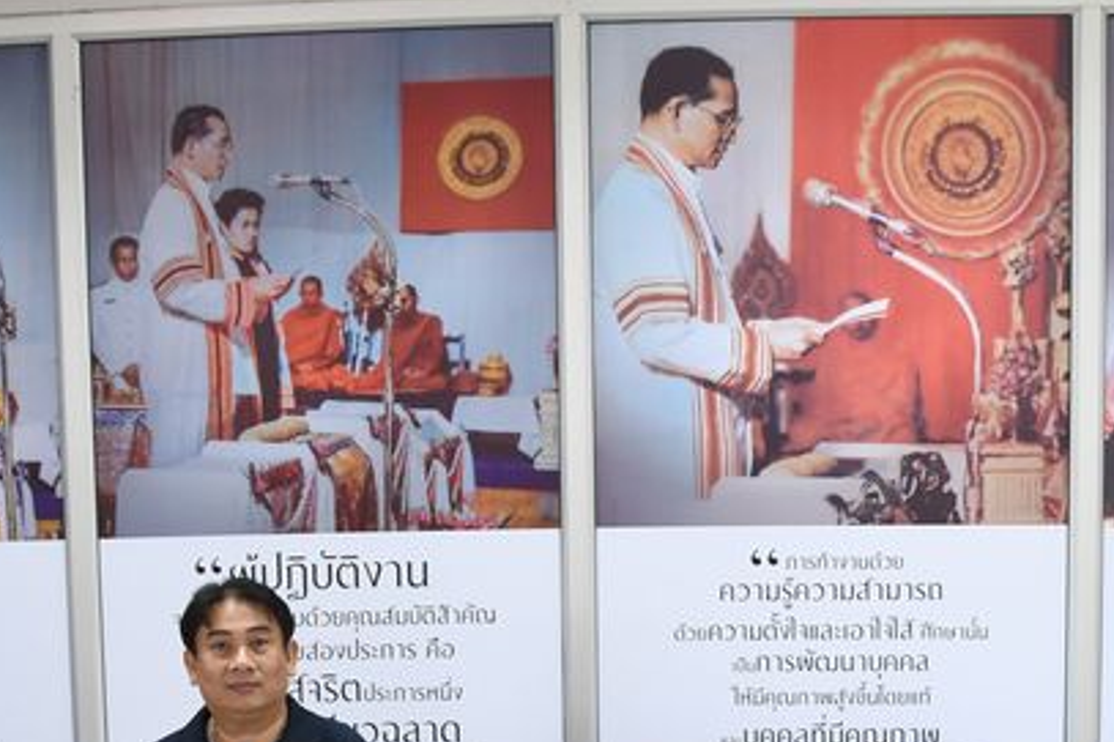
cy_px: 930
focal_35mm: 68
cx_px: 509
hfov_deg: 29.7
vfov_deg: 18.7
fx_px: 2103
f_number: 4
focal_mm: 18
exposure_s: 1/50
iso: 720
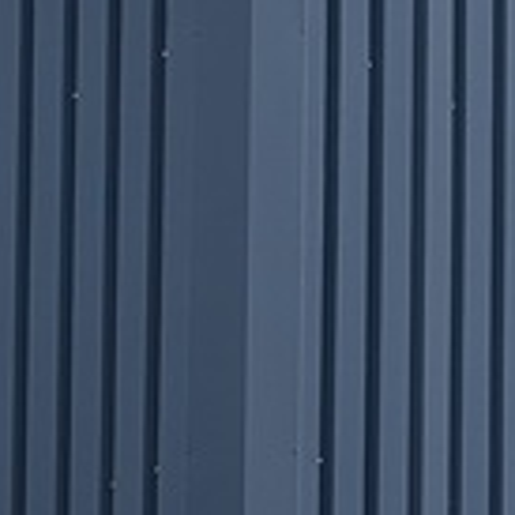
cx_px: -274
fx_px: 3131
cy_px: 1015
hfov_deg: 9.1
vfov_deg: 8.9
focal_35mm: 186
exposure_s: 1/375
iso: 29
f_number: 1.7
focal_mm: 4.53
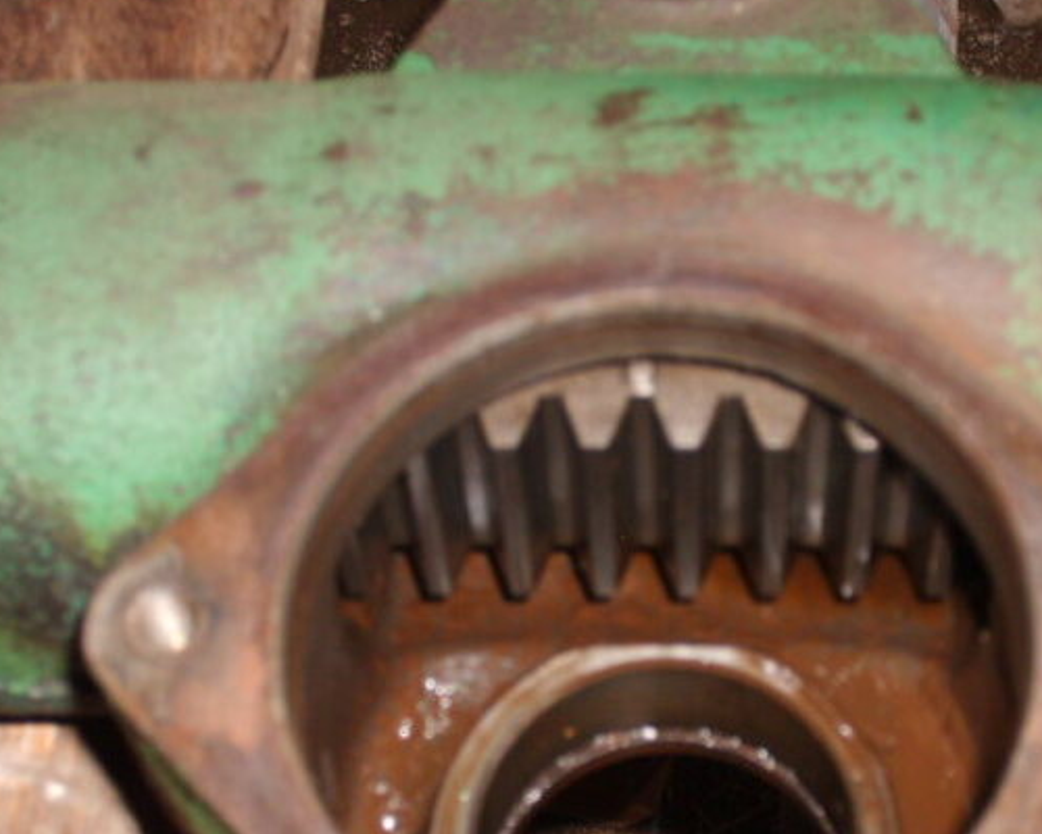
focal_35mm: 82
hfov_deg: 23.2
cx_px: 669
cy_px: 523
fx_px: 2529
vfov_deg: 18.7
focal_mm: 10.3
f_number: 3.6
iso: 100
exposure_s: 1/60
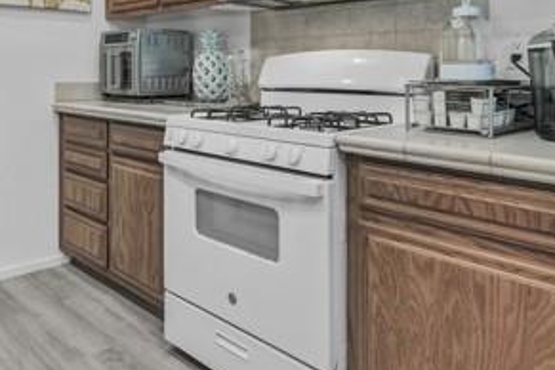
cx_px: 168
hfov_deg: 55.5
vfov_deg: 37.9
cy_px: 53
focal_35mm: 33
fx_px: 509
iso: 320
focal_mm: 15
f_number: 8
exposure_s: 1/30
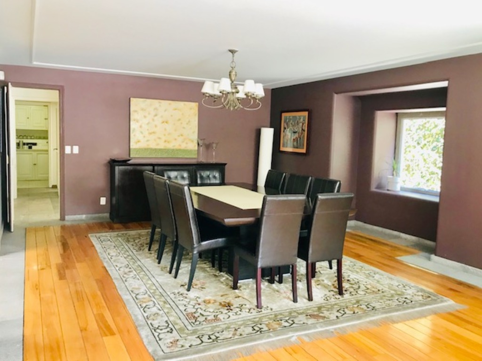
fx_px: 390
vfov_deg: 49.7
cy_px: 180
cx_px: 241
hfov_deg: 63.4
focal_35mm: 28
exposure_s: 1/22
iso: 32
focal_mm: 3.99
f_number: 1.8
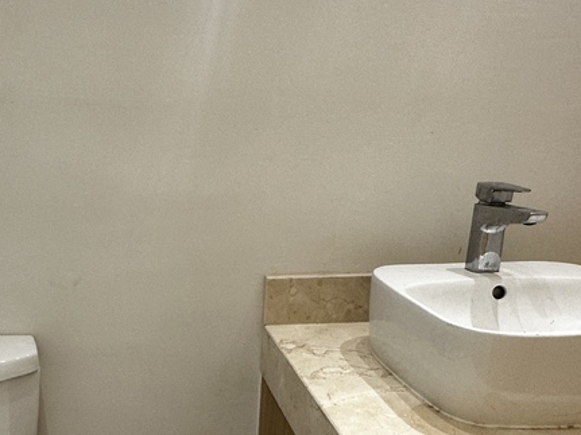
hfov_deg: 46.2
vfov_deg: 35.6
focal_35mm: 39
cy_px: 349
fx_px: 654
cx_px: 144
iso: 125
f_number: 2.2
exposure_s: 1/120
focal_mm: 2.22
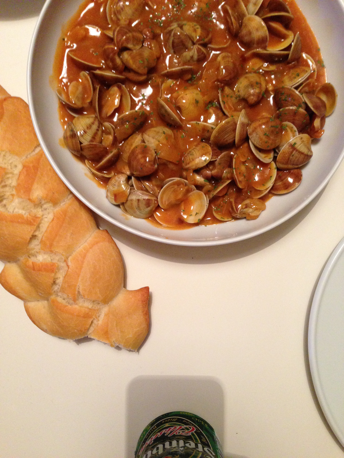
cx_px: 172
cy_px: 229
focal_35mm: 33
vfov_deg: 55.4
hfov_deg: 42.9
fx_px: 437
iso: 400
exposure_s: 1/20
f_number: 2.4
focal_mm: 4.13
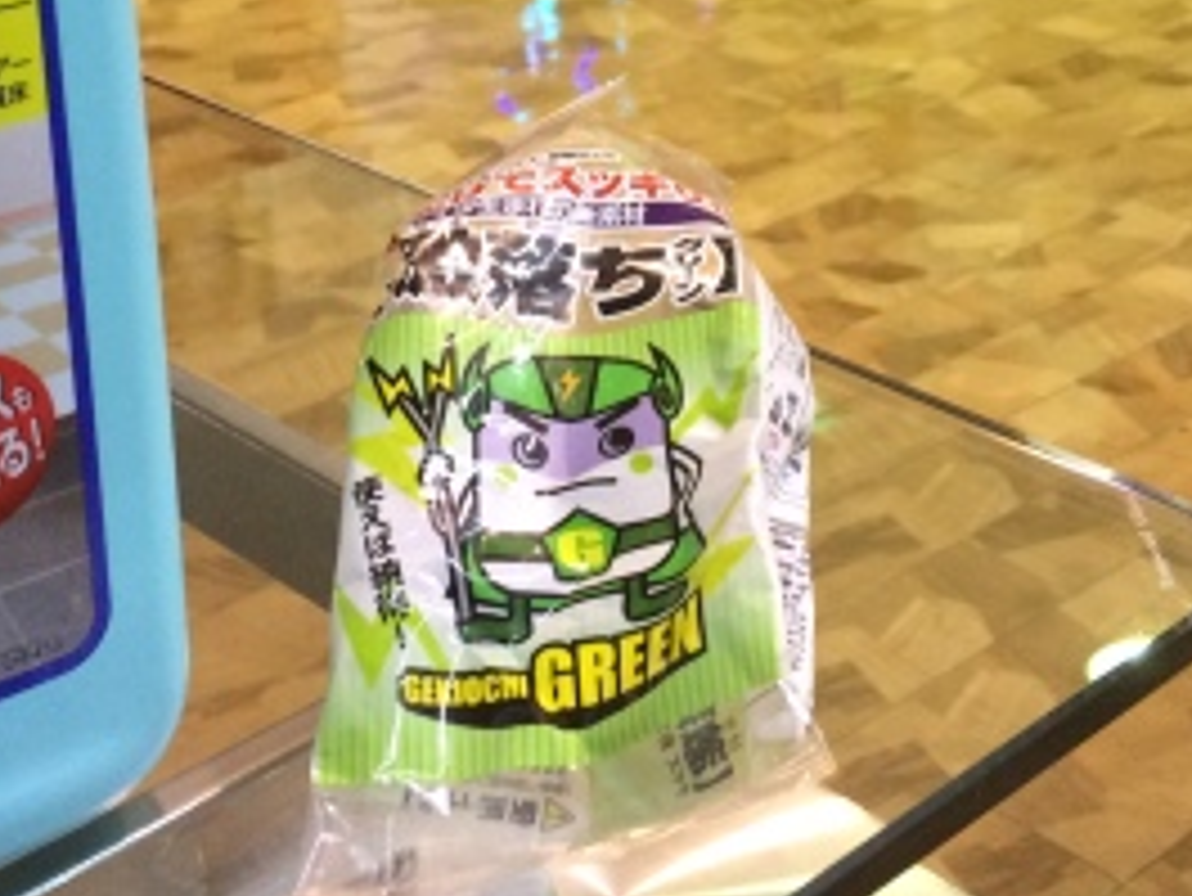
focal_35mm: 70
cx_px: 598
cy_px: -68
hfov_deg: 27.8
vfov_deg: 20.2
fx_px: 2412
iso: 250
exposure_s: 1/33
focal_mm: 4.15
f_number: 2.2
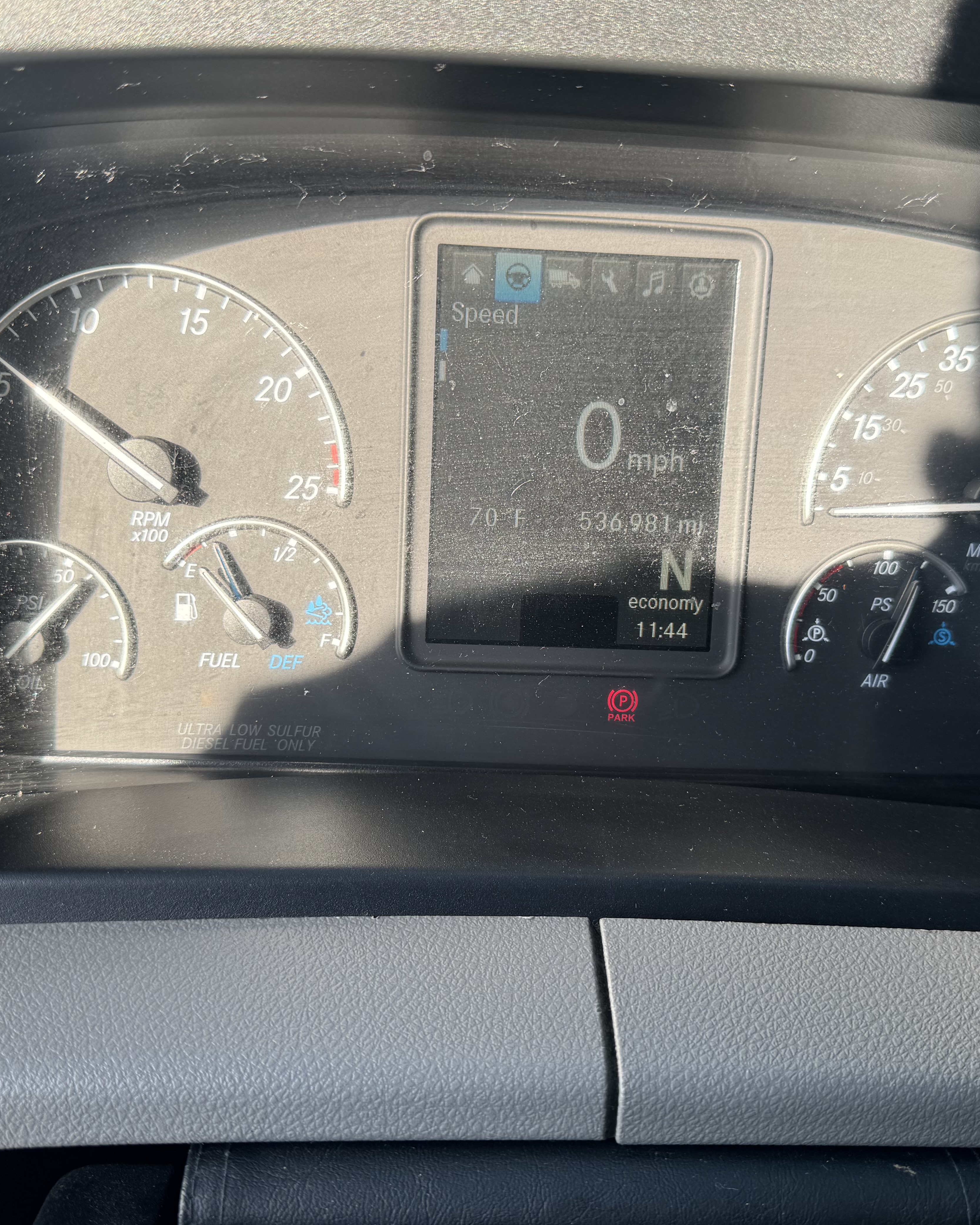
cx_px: 505
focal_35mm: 32
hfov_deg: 45.8
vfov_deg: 55.7
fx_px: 1160
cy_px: 608
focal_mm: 6.76
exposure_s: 1/383
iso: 80
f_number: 1.78
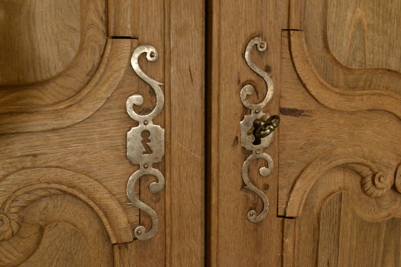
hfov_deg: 41.1
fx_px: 535
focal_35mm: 48
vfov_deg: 28.1
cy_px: 134
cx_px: 200
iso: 1250
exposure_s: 1/25
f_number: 9
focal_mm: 32
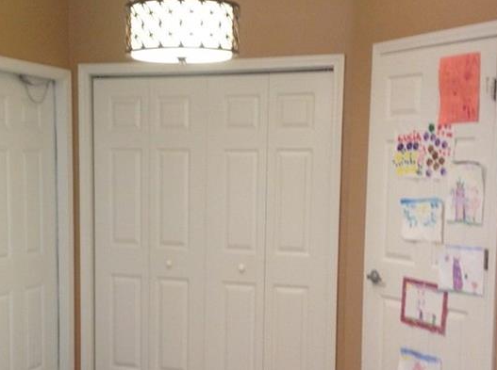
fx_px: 974
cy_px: 267
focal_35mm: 68
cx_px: 164
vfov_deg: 21.4
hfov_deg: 28.4
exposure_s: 1/15
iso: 100
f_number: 2.4
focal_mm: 4.28
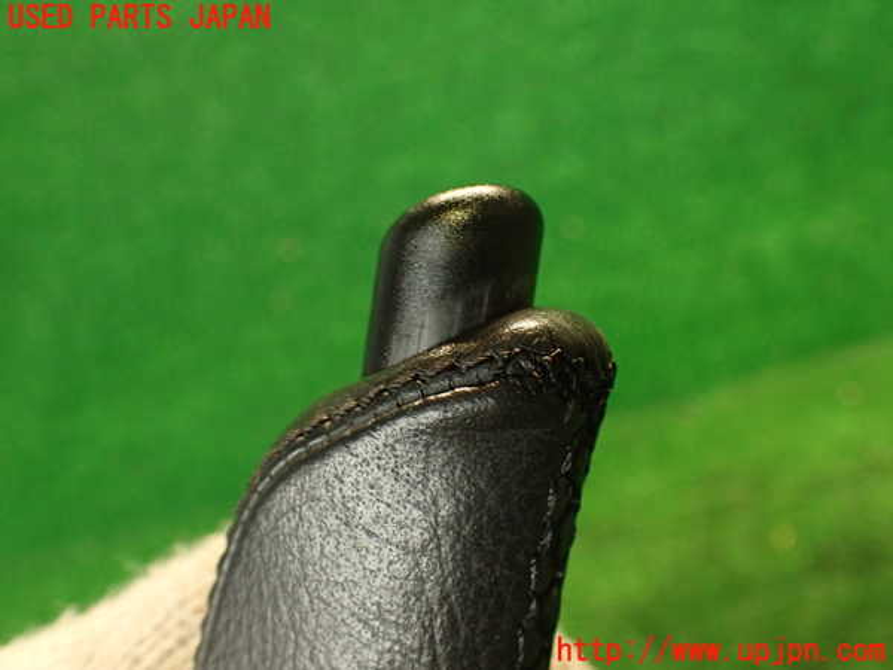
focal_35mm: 36
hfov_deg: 51.4
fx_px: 929
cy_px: 335
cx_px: 446
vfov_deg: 39.7
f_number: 2.5
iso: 640
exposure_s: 1/40
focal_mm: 6.37
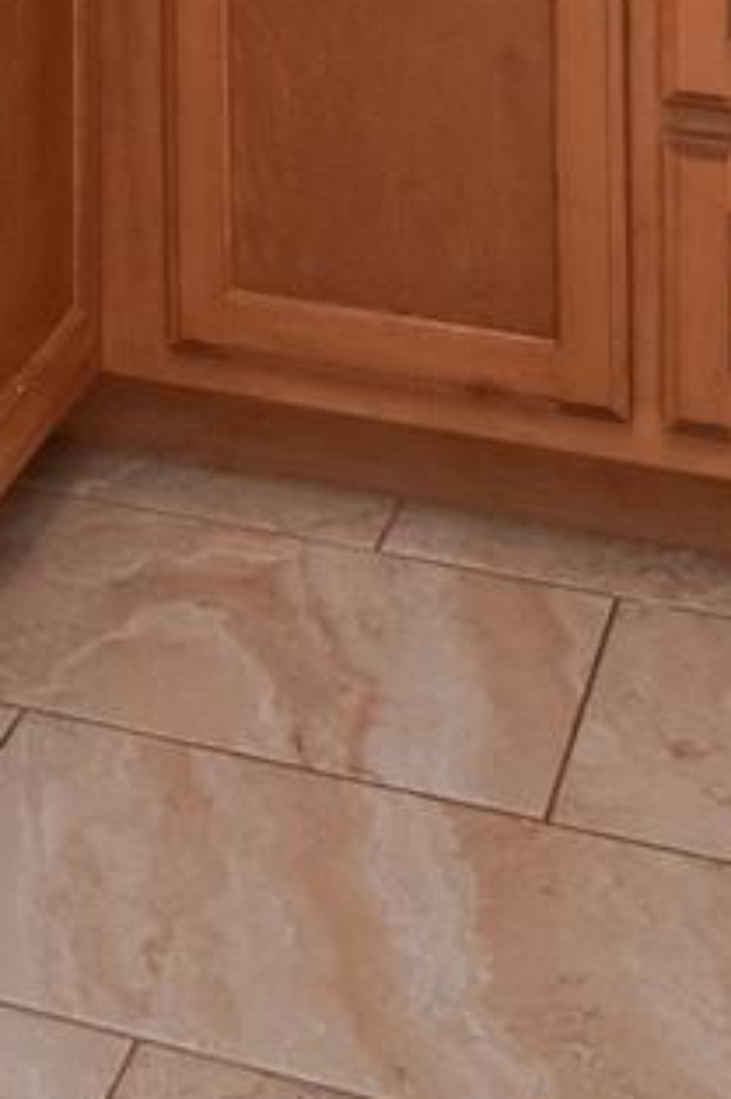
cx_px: -66
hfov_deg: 14.1
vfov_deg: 17.0
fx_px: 2897
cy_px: -976
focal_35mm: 95
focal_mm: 7
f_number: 5.6
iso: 400
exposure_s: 1/250
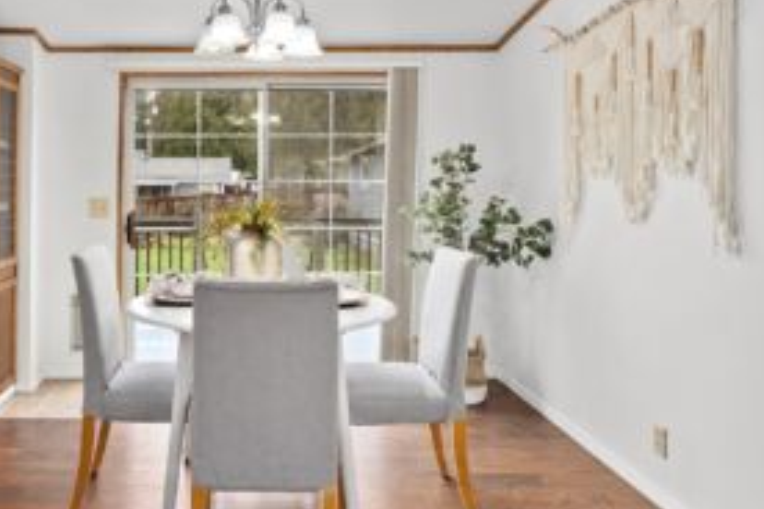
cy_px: 217
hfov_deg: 62.2
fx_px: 615
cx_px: 260
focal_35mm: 29
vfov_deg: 44.8
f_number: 7.1
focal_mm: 20
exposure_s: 1/15
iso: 1000
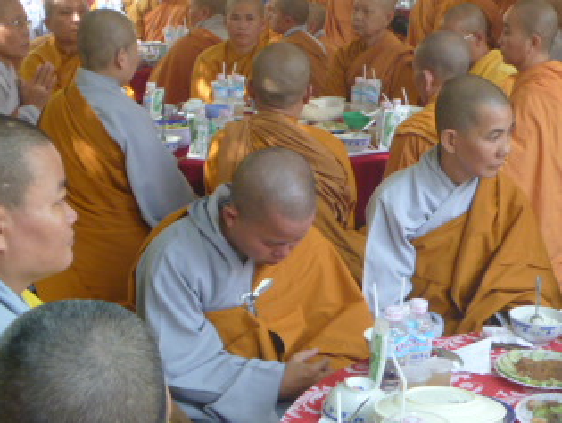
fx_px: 1154
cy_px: 228
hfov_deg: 26.9
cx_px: 448
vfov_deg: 20.8
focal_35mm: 71
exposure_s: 1/30
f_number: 3.5
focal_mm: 6.3
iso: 125
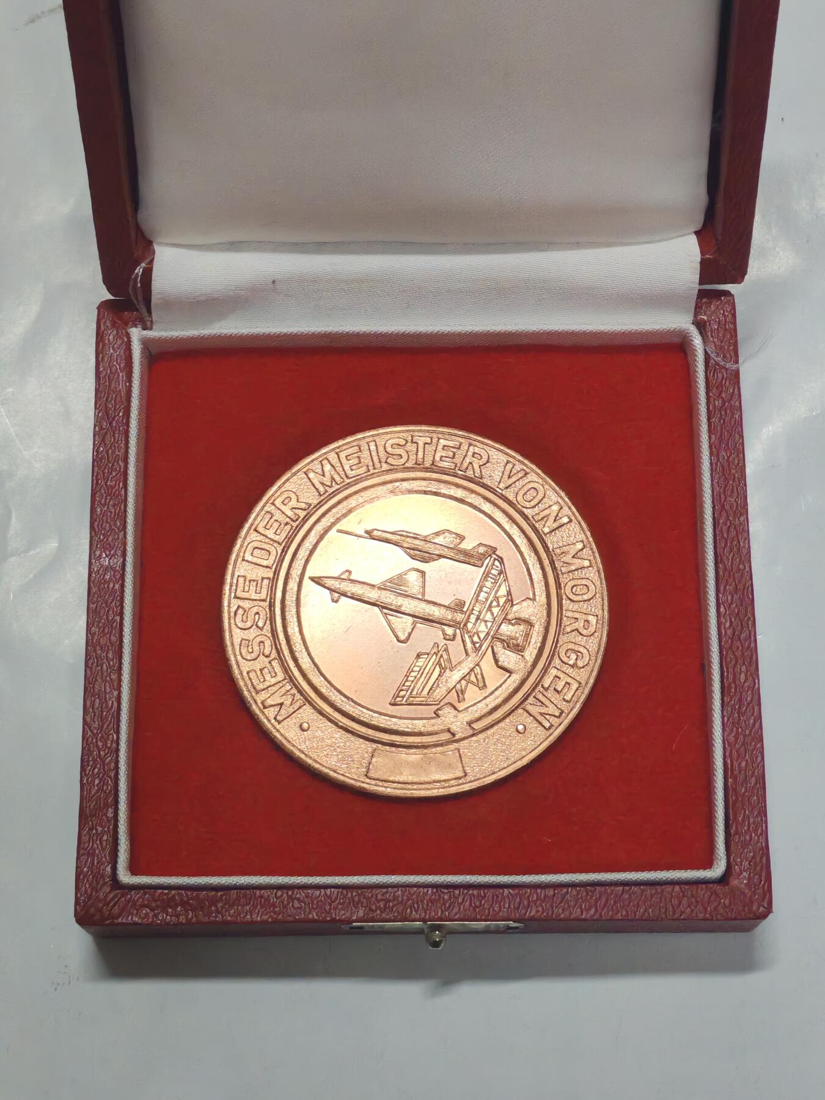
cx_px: 412
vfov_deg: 28.6
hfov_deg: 21.6
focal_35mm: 68
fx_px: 2161
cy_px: 550
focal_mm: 5.52
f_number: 1.95
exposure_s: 1/50
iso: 640
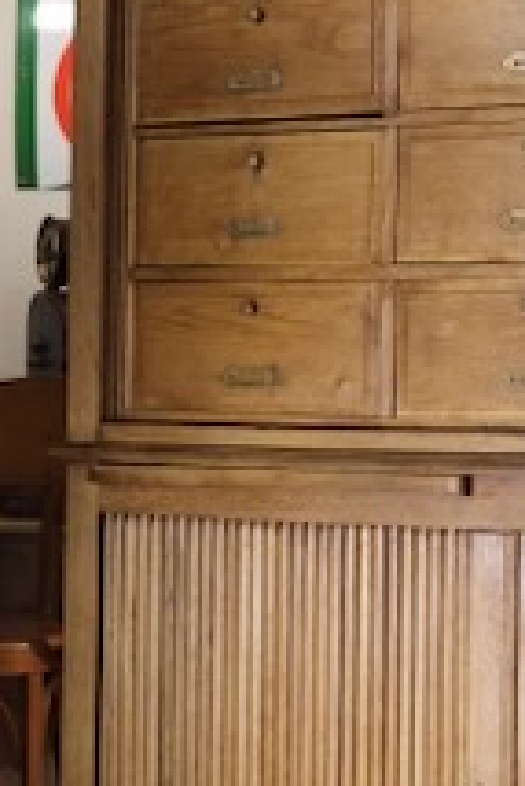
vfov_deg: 20.8
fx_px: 2140
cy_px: 305
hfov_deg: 13.7
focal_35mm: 98
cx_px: 547
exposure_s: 1/160
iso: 3200
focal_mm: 23
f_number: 3.6
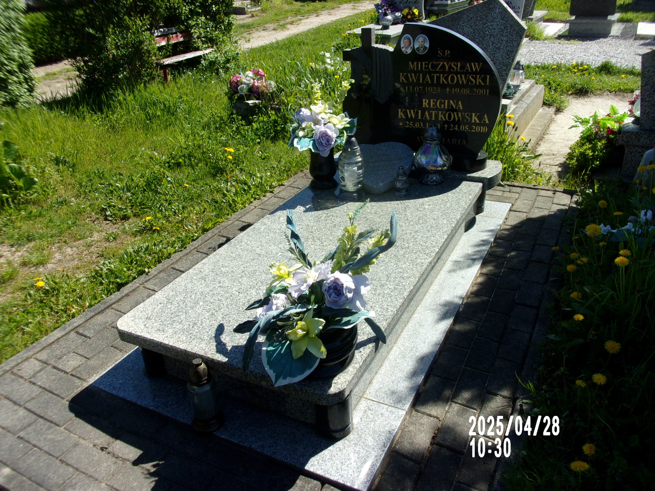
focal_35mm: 28
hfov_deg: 63.4
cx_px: 328
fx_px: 530
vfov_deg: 49.7
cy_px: 246
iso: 80
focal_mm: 5.1
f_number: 10.8
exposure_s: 1/70
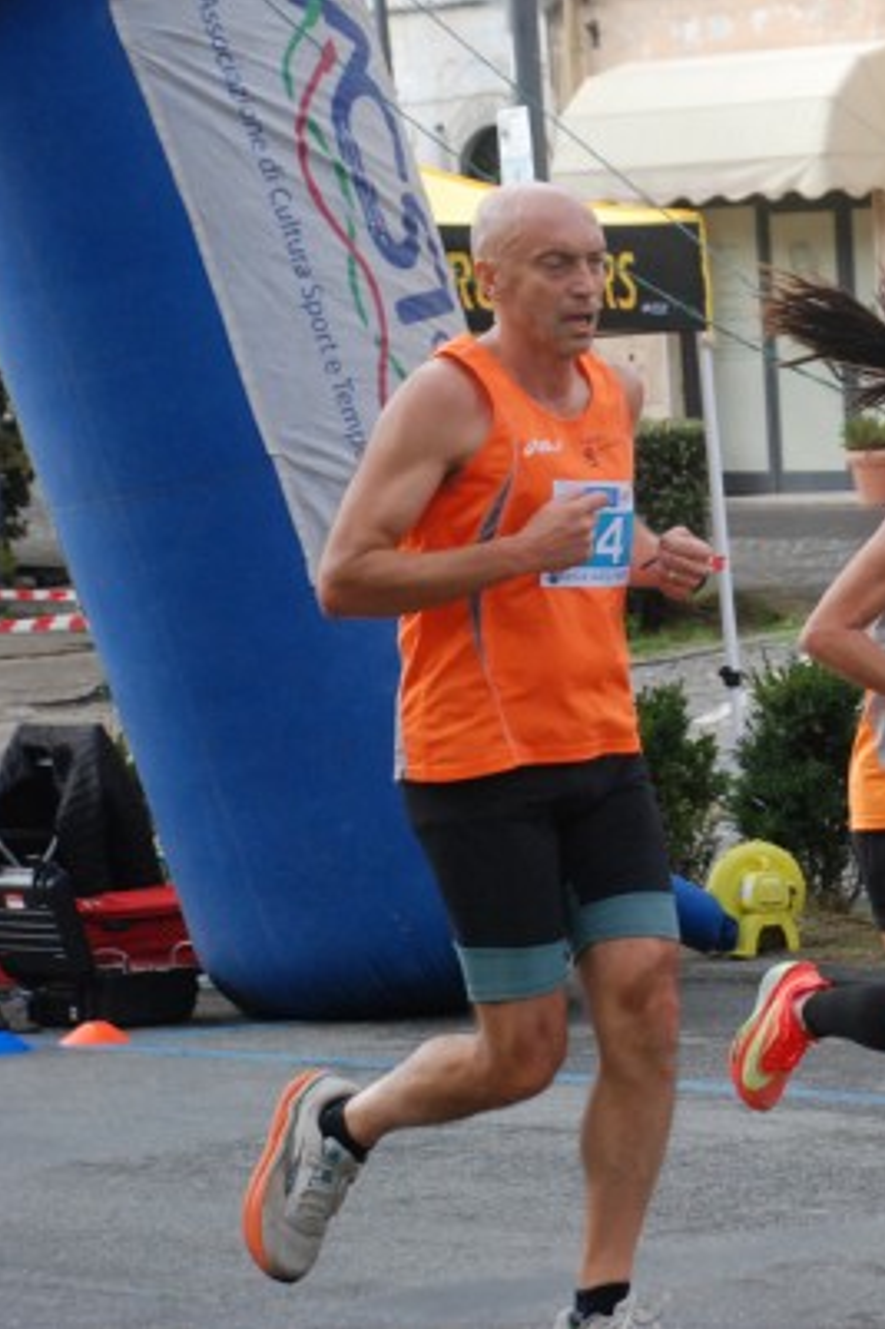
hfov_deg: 11.5
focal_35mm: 117
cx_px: 965
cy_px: 664
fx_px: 4318
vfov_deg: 17.5
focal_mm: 52
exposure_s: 1/640
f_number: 5
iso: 1000
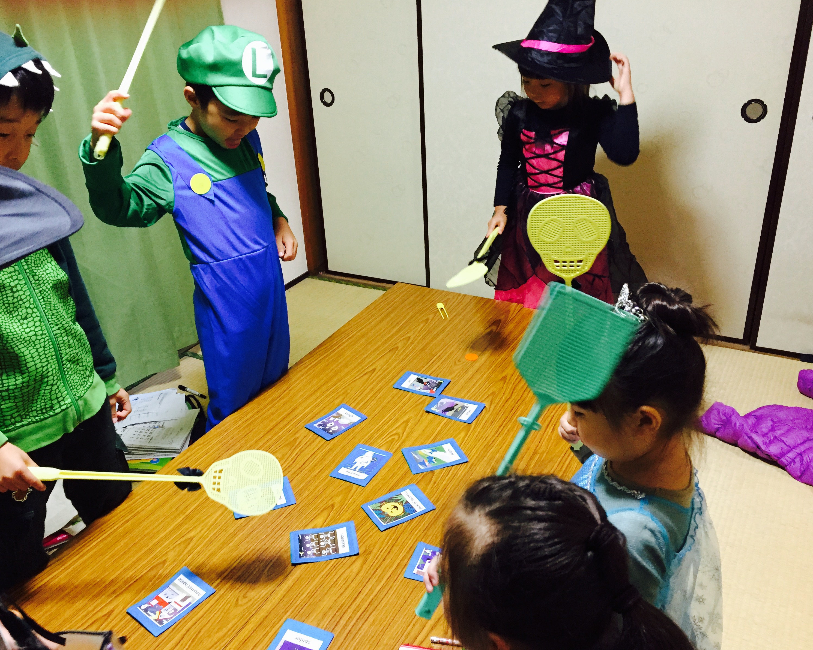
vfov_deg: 47.1
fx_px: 746
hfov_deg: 57.1
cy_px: 330
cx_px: 375
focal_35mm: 31
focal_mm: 4.15
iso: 250
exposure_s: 1/33
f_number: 2.2
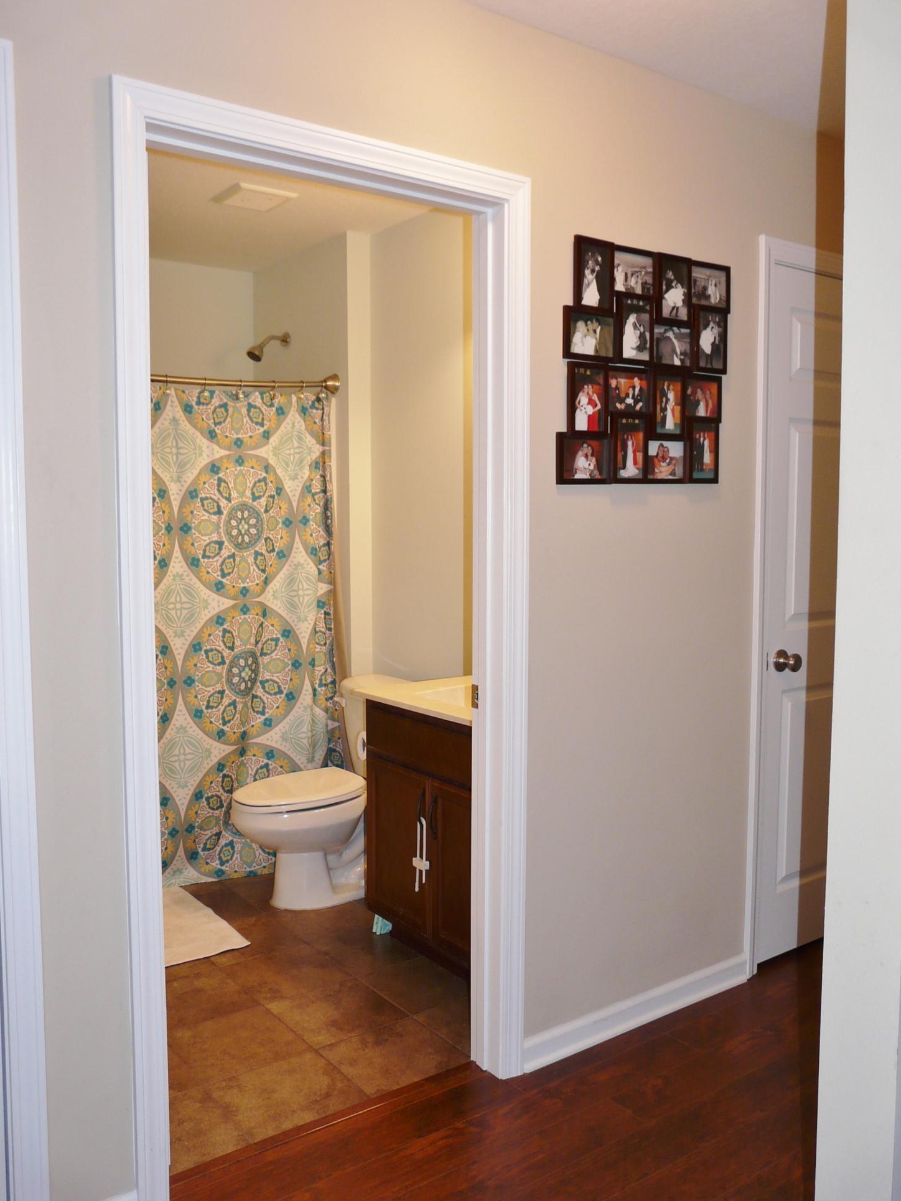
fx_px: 1007
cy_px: 608
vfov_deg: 61.7
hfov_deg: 48.2
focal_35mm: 29
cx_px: 455
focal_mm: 4.6
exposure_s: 1/30
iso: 100
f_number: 2.8
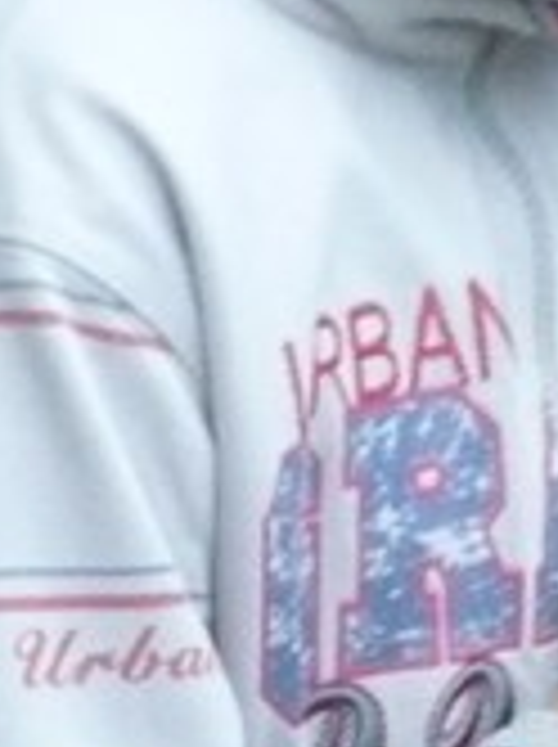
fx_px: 8296
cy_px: -198
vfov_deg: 5.1
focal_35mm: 385
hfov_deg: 3.9
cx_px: 333
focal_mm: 16.1
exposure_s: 1/125
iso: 800
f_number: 4.8
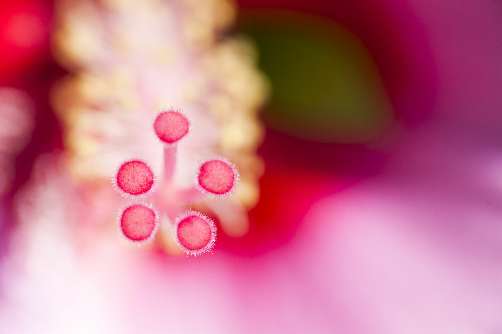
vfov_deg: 13.7
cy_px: 167
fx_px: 1394
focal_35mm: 100
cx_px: 251
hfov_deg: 20.4
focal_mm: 100
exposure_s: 1/1000
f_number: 10
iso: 500
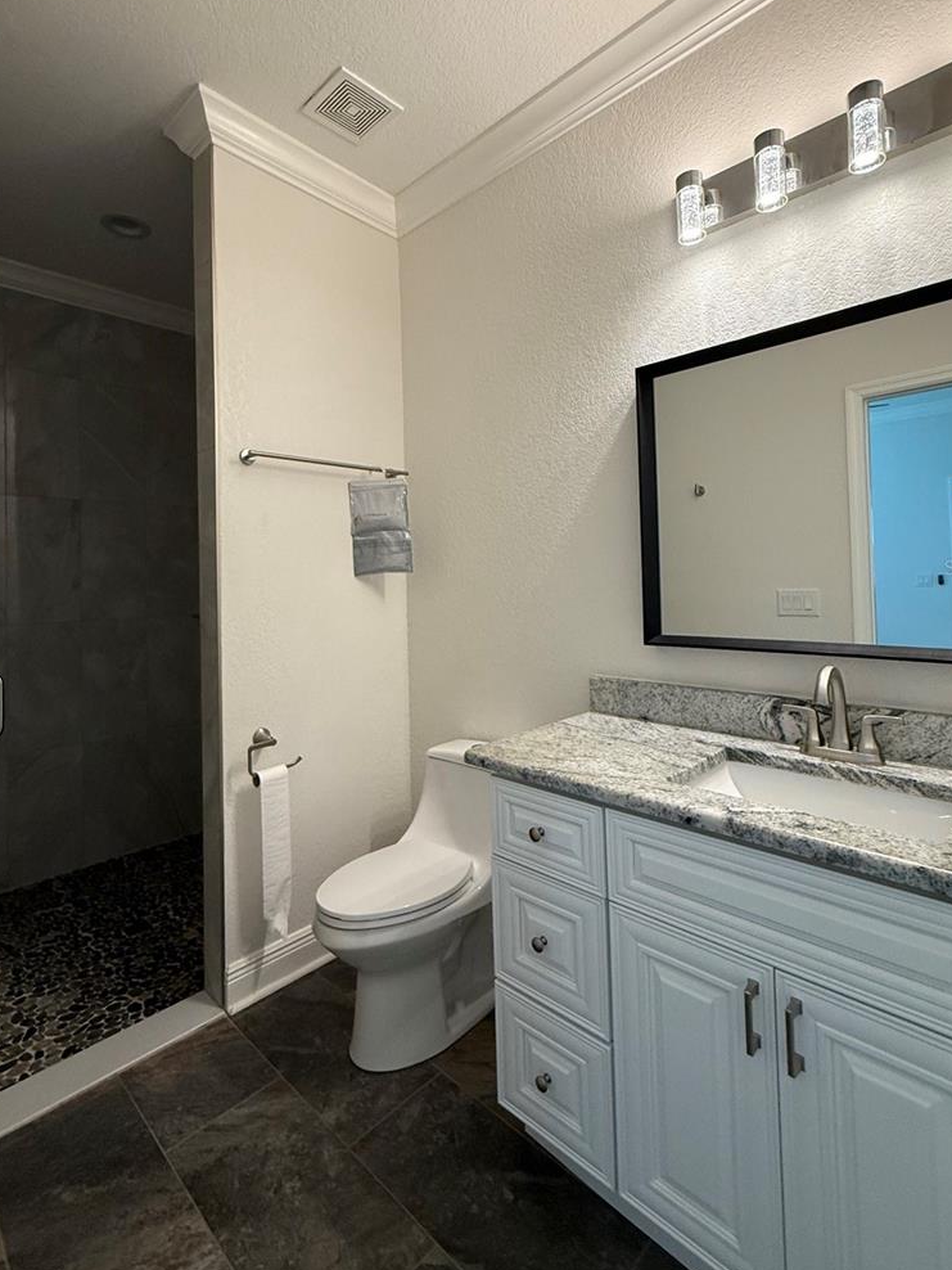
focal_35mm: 17
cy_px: 567
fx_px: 623
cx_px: 457
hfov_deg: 74.7
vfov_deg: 90.7
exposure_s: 1/120
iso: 250
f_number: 2.2
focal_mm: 2.22
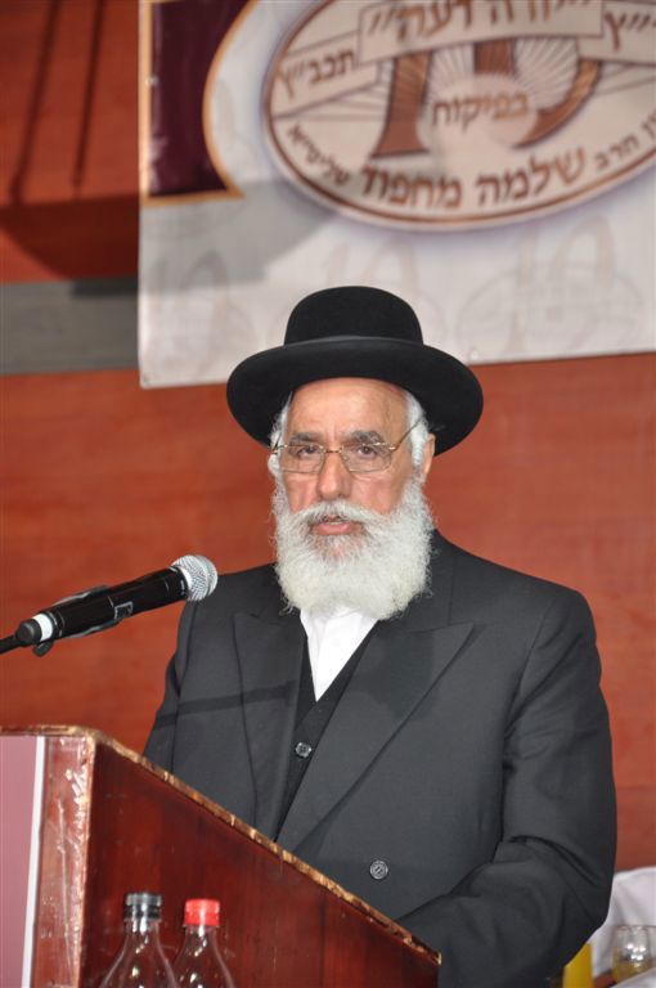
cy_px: 494
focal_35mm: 158
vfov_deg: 13.1
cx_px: 328
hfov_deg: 8.7
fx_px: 4316
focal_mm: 105
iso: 400
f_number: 5.6
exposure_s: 1/60
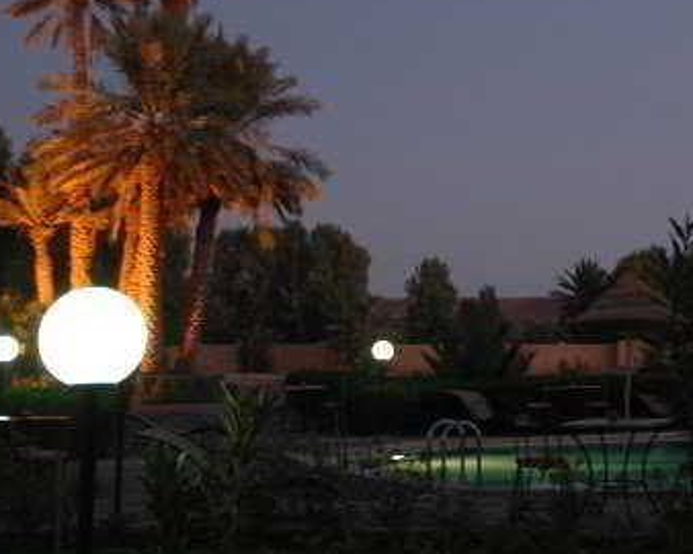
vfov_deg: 18.8
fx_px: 1640
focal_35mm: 80
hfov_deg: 22.9
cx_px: 699
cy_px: 57
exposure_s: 1/5
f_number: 3.8
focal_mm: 24
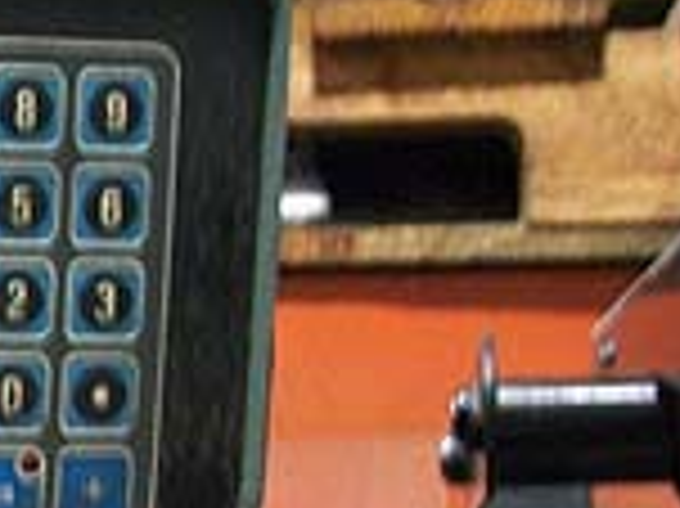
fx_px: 2493
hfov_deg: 13.7
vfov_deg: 11.5
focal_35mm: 127
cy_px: 589
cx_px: -581
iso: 236
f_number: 2.9
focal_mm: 5.7
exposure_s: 1/8
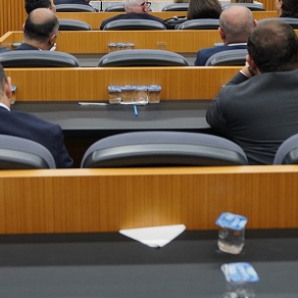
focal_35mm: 55
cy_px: 13
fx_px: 536
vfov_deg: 29.4
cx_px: 131
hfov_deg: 31.1
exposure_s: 1/250
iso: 1250
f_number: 2.8
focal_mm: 21
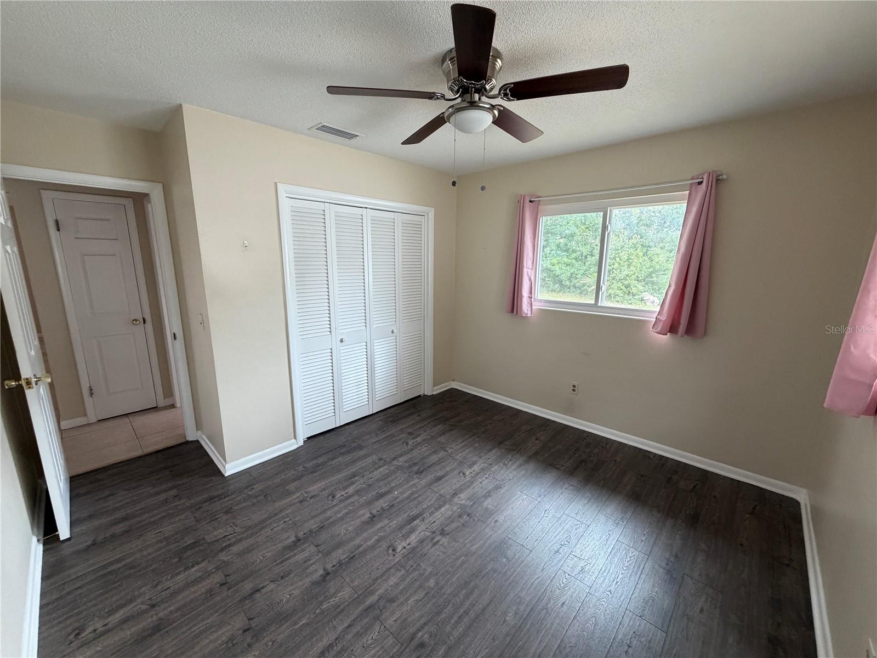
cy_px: 329
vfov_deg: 85.7
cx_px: 438
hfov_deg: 102.1
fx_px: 355
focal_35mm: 14
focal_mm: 2.22
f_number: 2.2
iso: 250
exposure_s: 1/121
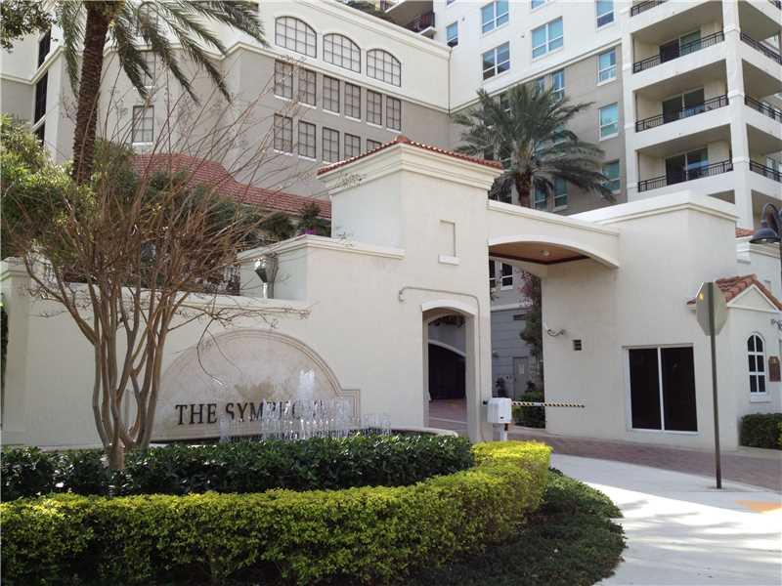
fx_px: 791
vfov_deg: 40.7
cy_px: 293
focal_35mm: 35
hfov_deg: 52.6
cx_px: 391
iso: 64
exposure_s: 1/563
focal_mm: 4.28
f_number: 2.4
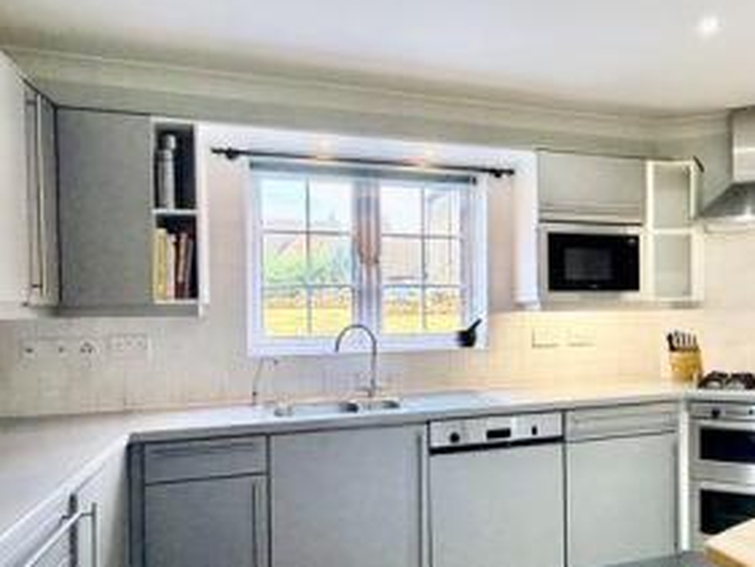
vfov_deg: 48.2
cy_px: 313
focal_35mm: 29
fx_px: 633
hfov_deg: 59.8
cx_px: 520
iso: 250
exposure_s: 1/50
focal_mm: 2.22
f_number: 2.2
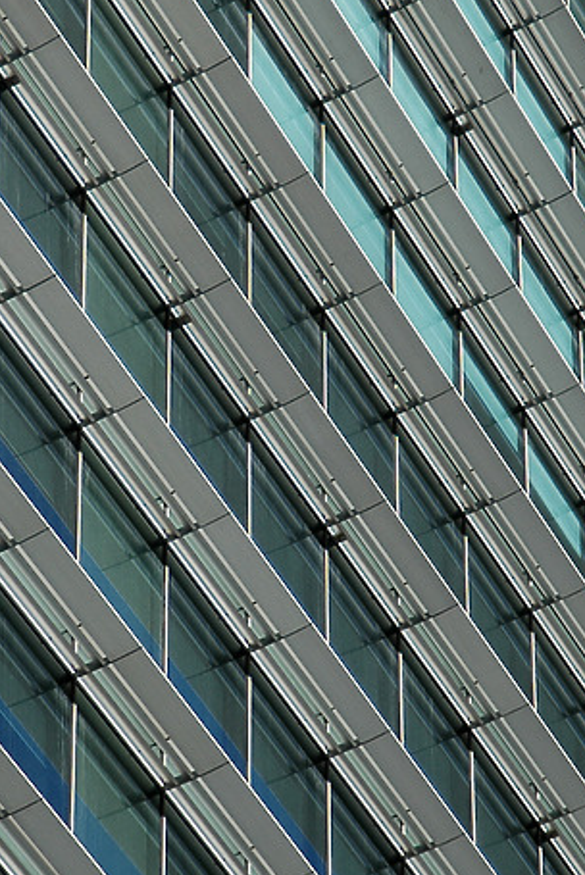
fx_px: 7350
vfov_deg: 6.8
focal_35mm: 302
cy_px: 348
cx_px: 321
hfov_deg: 4.6
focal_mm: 102
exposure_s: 1/640
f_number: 6.3
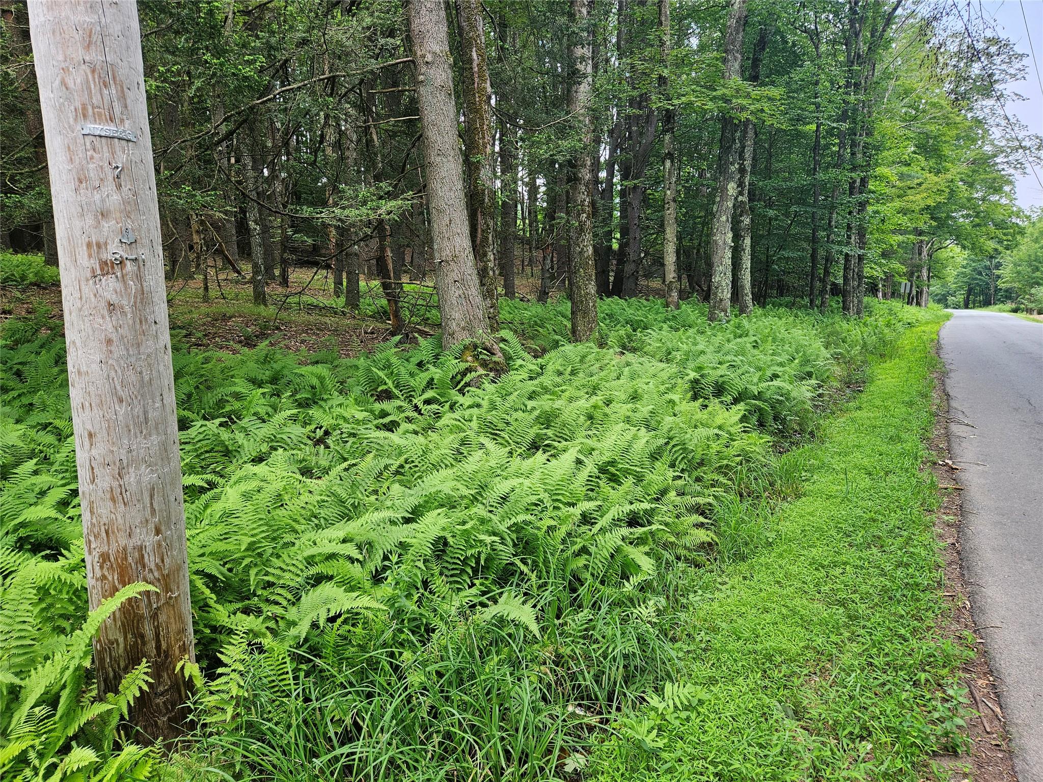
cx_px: 522
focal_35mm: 23
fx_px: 693
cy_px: 391
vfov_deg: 58.9
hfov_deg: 73.9
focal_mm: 5.4
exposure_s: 1/207
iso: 100
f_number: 1.8
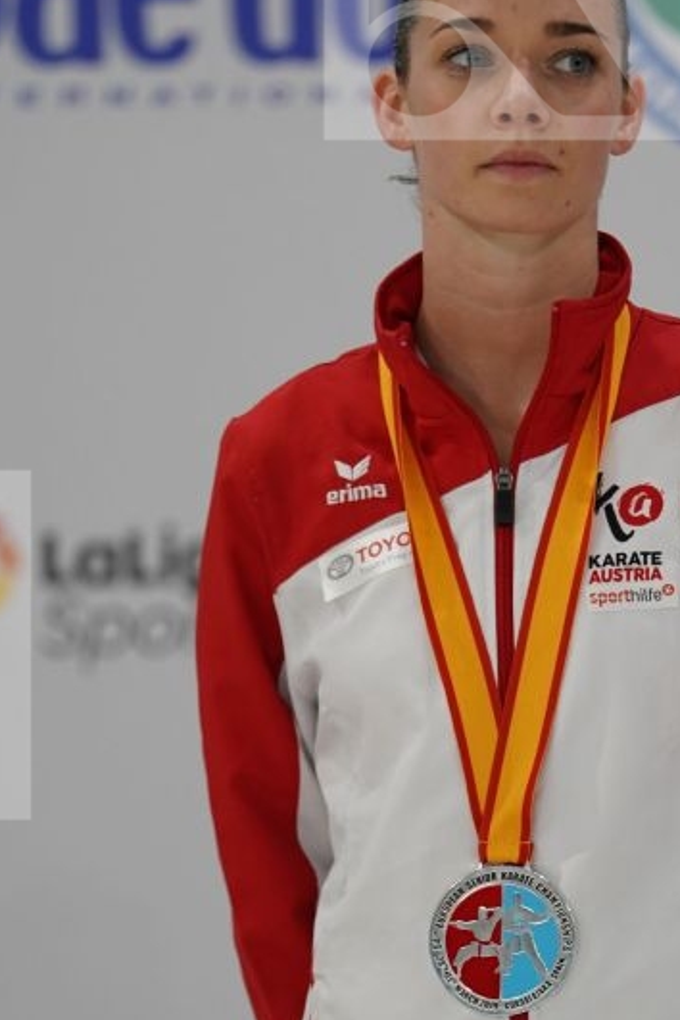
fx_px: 12806
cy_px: 645
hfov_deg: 3.0
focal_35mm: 452
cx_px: 503
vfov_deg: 4.6
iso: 640
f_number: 2.8
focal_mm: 200
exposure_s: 1/250
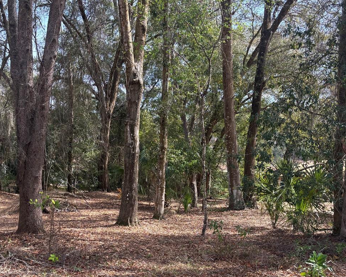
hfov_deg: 43.7
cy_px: 202
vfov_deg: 35.0
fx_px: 430
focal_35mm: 42
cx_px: 141
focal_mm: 5.96
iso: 50
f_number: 1.6
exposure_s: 1/565
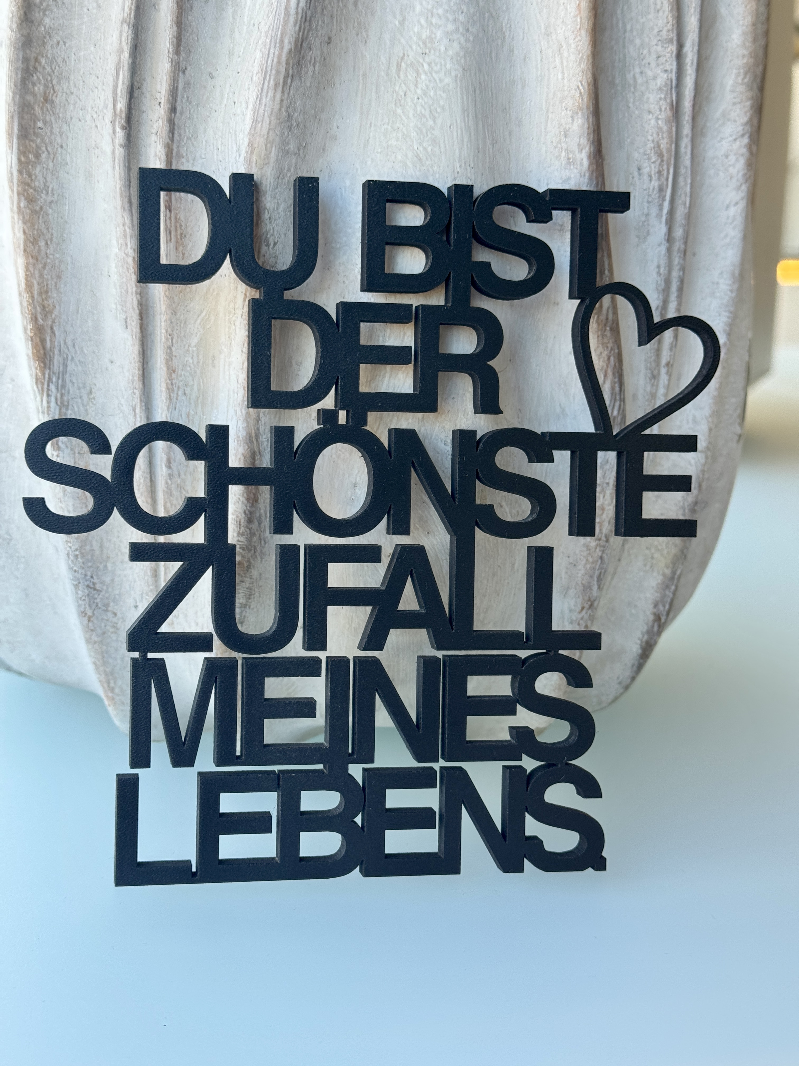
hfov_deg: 30.3
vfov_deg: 39.7
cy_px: 533
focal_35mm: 48
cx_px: 400
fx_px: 1477
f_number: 1.78
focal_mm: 6.76
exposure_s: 1/121
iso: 100
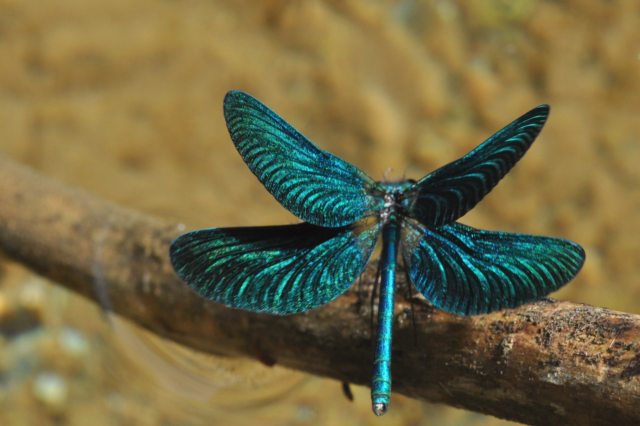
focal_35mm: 197
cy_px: 232
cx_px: 276
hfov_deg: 10.5
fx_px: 3492
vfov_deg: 7.0
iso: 1000
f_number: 18
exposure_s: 1/160
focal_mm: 105
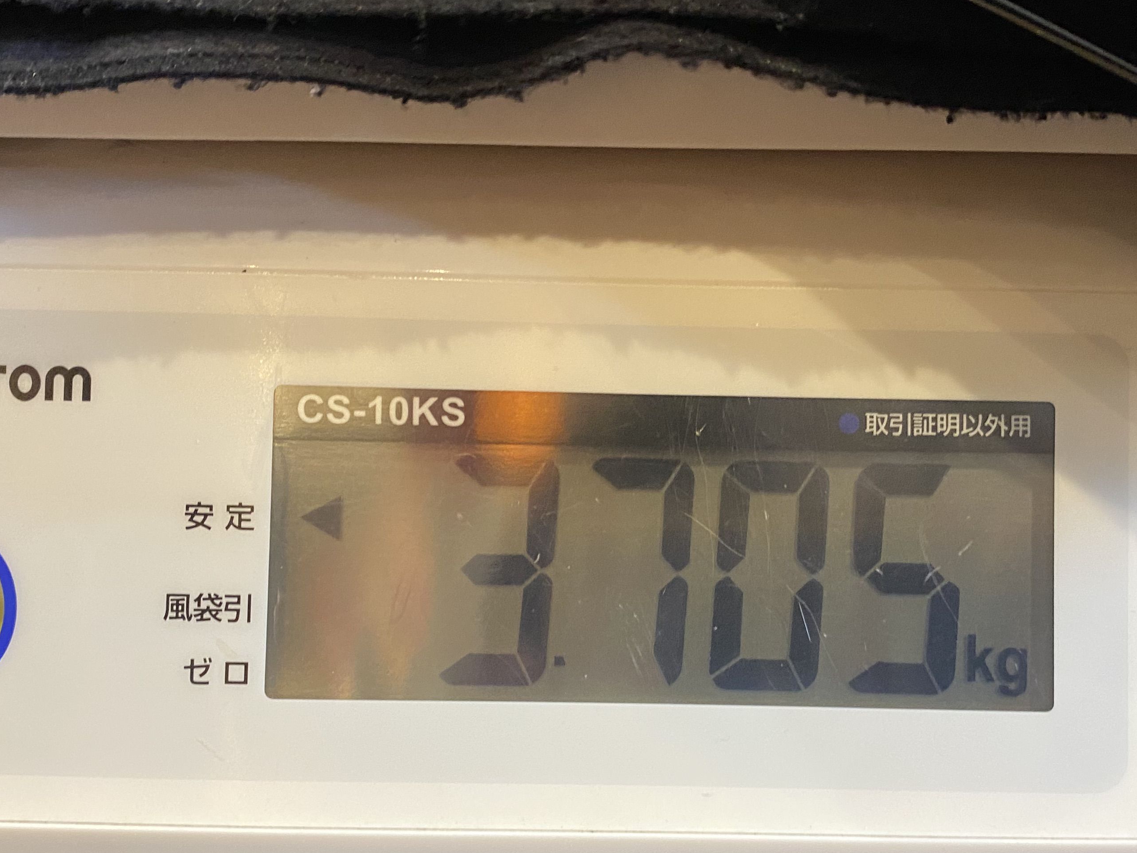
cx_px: 647
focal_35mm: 41
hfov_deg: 45.7
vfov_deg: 34.9
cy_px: 535
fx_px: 1347
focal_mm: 4.25
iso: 160
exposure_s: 1/60
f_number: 1.8
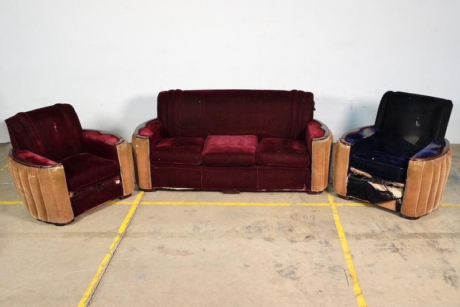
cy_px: 154
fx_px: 402
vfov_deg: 41.7
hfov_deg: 59.5
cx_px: 230
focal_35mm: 32
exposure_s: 1/100
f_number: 4
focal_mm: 21
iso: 1600
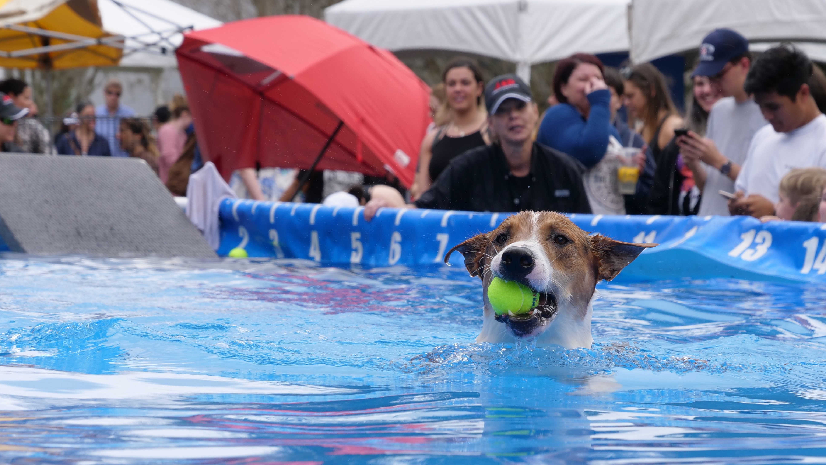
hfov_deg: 12.4
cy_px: 326
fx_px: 3811
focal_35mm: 174
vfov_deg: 7.0
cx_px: 499
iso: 200
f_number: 5.6
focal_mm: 60
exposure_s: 1/400
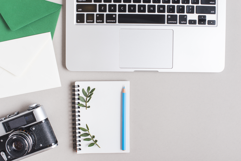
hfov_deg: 39.6
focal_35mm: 50
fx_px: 335
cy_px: 80
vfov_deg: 27.0
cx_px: 120
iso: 200
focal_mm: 50
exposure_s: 1/100
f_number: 6.3
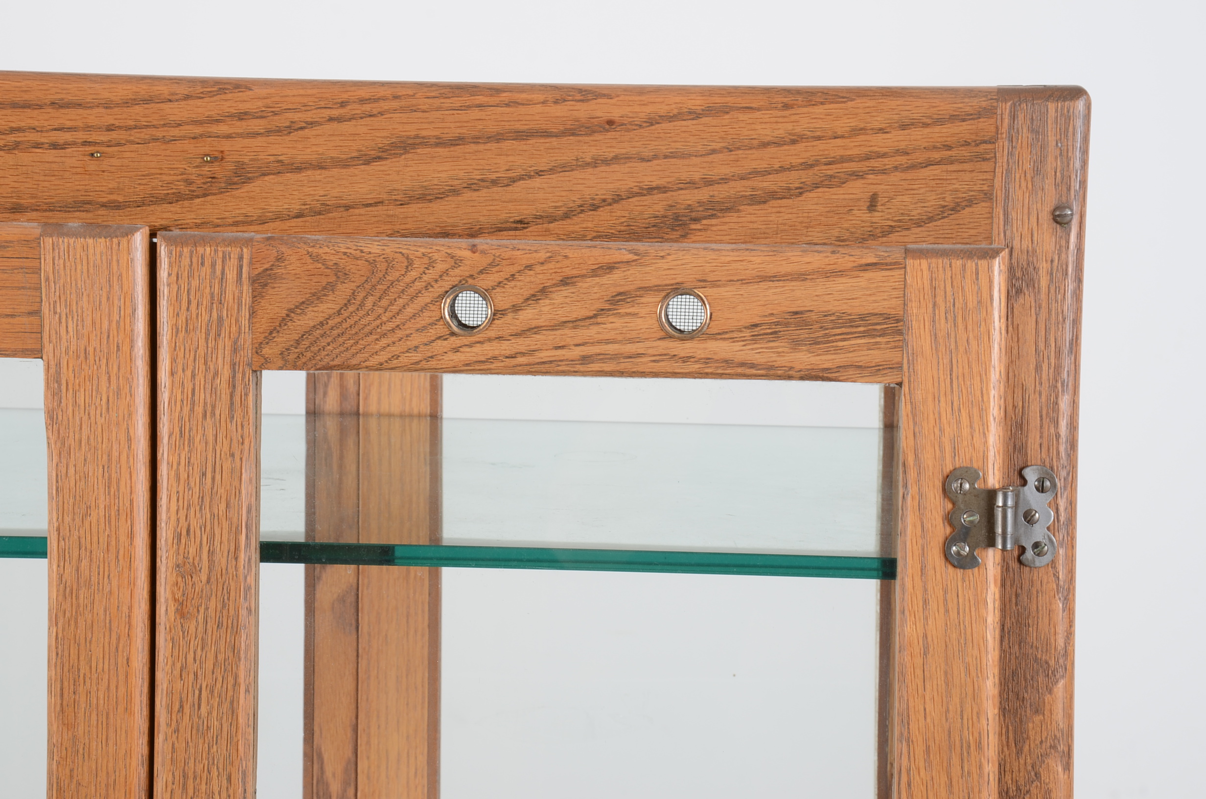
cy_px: 400
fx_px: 2908
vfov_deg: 15.6
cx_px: 603
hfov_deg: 23.4
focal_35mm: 87
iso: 125
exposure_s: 1/125
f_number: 13
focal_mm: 58
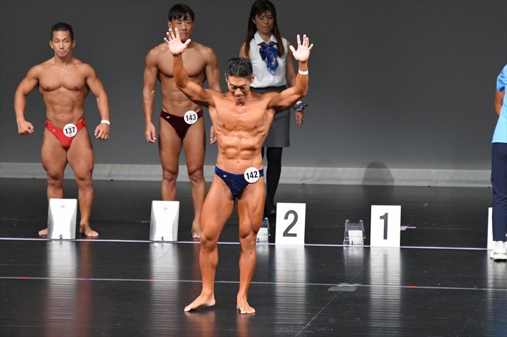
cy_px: 168
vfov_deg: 4.6
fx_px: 4223
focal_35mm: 300
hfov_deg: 6.9
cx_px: 254
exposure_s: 1/400
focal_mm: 200
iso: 5000
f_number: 5.6
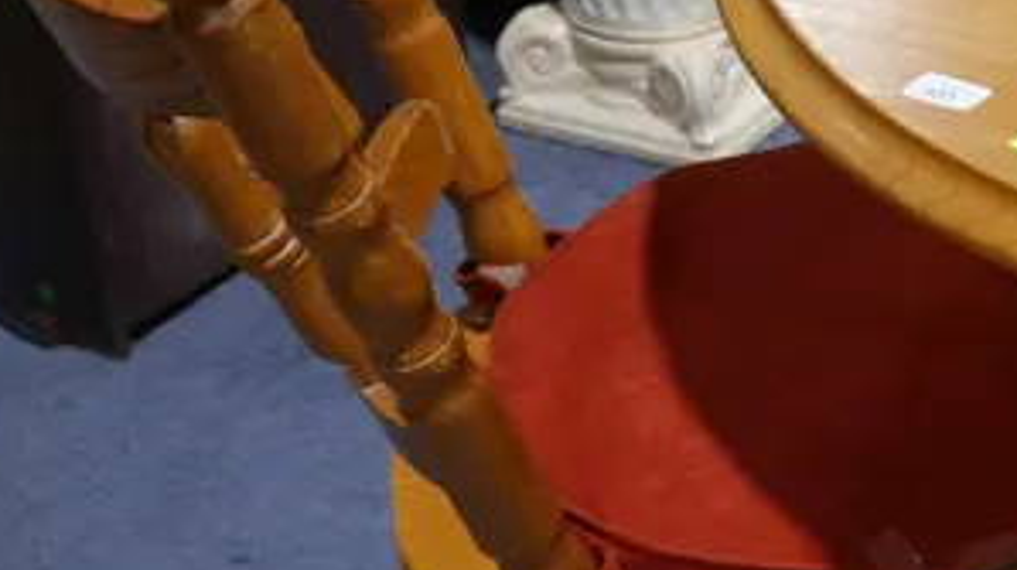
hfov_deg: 17.4
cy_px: 101
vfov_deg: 11.5
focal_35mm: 105
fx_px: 2829
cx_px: 1696
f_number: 3.5
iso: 250
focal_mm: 14
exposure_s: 1/60
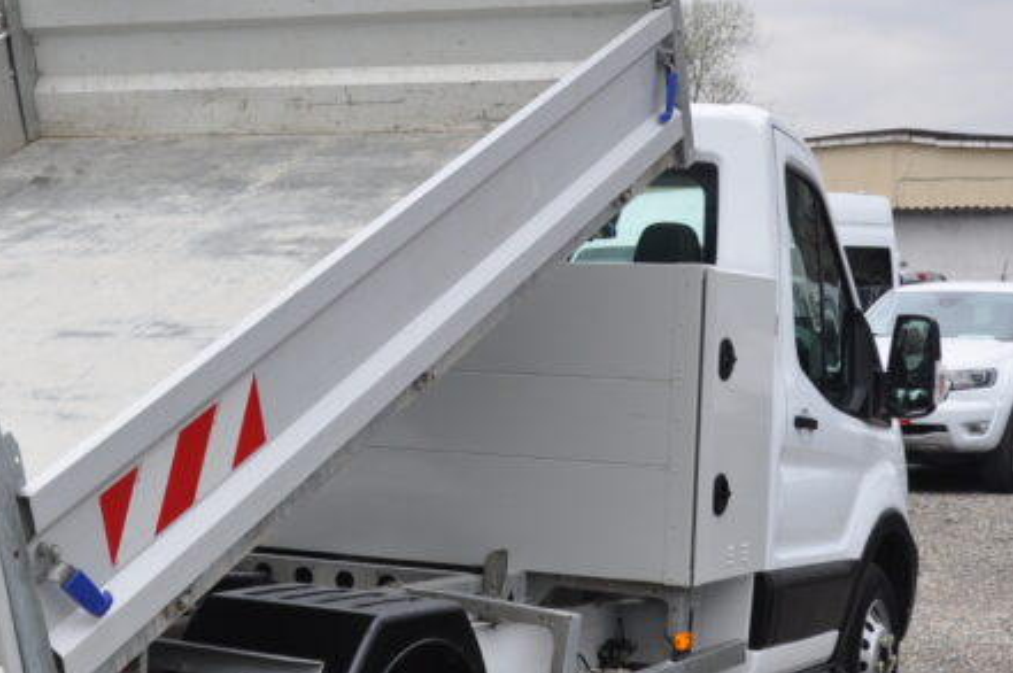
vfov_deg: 15.6
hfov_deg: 22.9
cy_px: 315
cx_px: 131
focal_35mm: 87
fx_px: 2450
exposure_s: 1/200
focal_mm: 25
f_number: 7.1
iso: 400
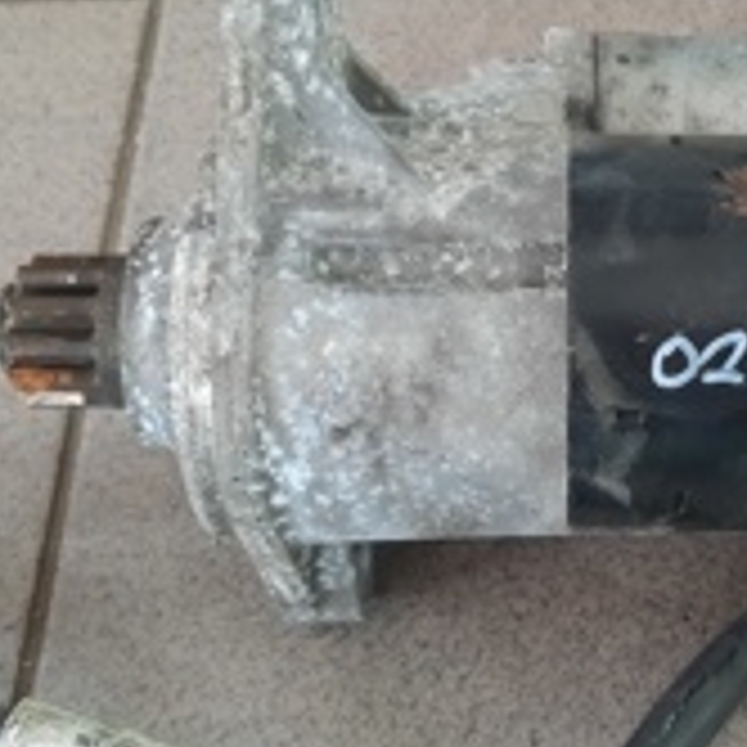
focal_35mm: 56
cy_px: 299
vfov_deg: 30.5
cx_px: 639
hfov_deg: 29.6
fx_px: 1367
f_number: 2
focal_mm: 4.6
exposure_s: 1/33
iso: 250
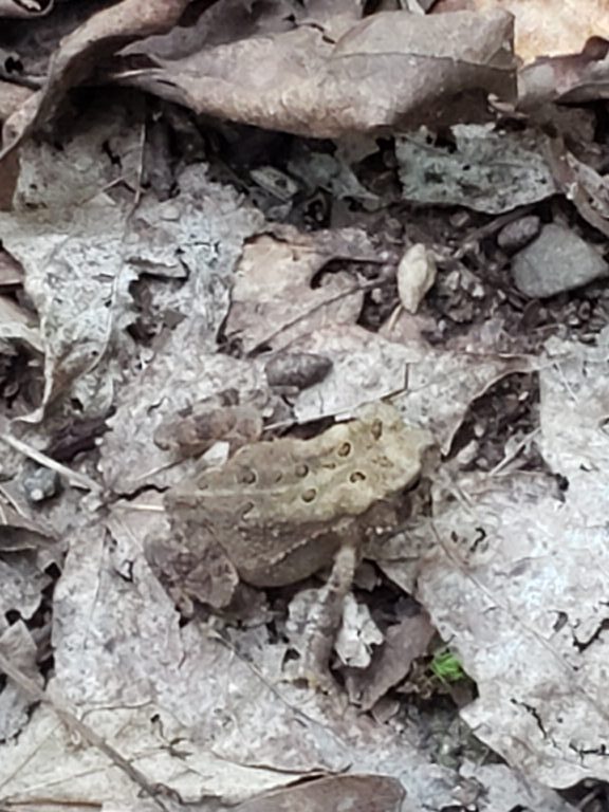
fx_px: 610
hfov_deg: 53.1
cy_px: 406
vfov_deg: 67.3
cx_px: 304
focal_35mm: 26
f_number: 2.4
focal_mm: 4.3
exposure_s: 1/60
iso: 320
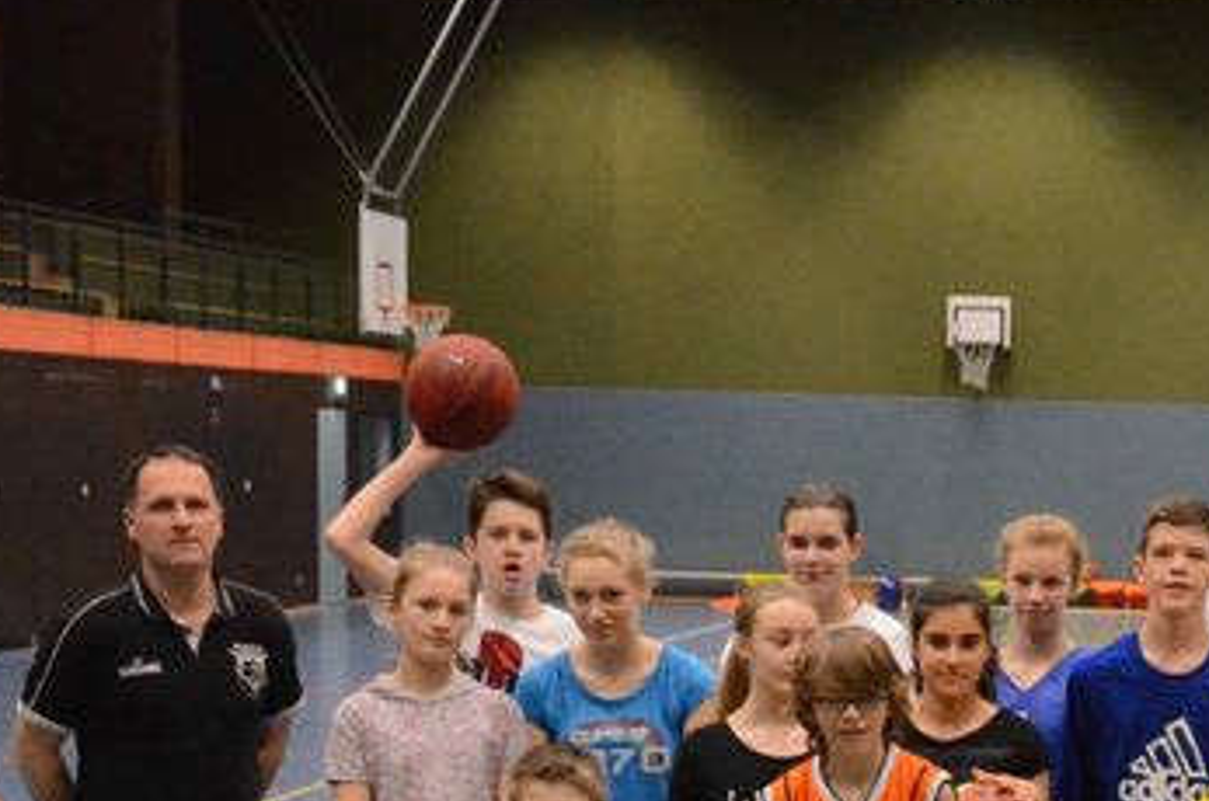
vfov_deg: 12.3
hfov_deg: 18.3
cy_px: 1027
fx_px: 3620
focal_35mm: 108
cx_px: 1314
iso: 6400
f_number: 5
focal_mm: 26
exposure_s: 1/100
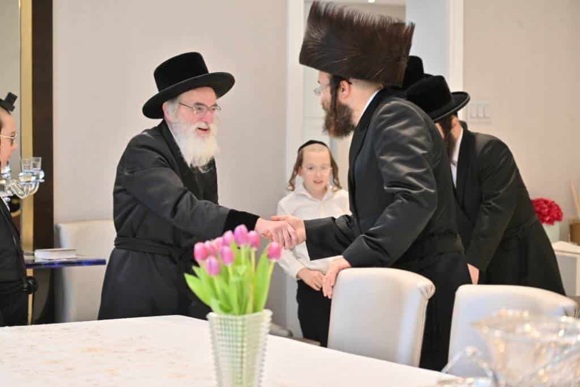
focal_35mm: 88
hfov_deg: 23.1
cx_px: 290
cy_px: 194
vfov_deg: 15.5
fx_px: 1418
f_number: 4
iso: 640
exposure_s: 1/200
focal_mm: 88
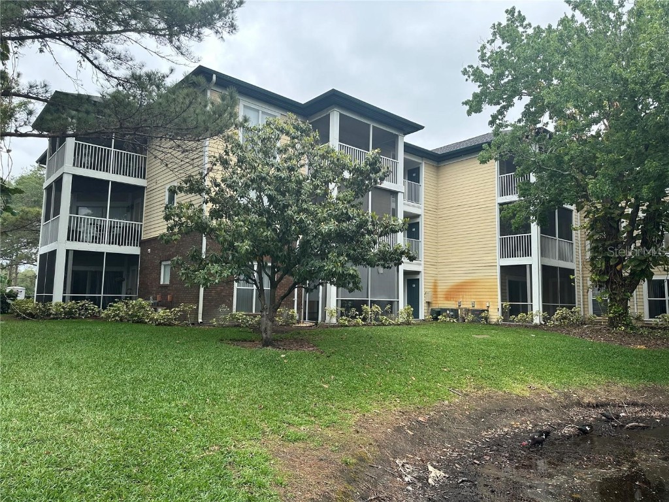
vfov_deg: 56.8
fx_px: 464
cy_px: 251
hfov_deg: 71.6
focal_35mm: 24
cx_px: 334
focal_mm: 6.86
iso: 80
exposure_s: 1/1751
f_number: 1.78
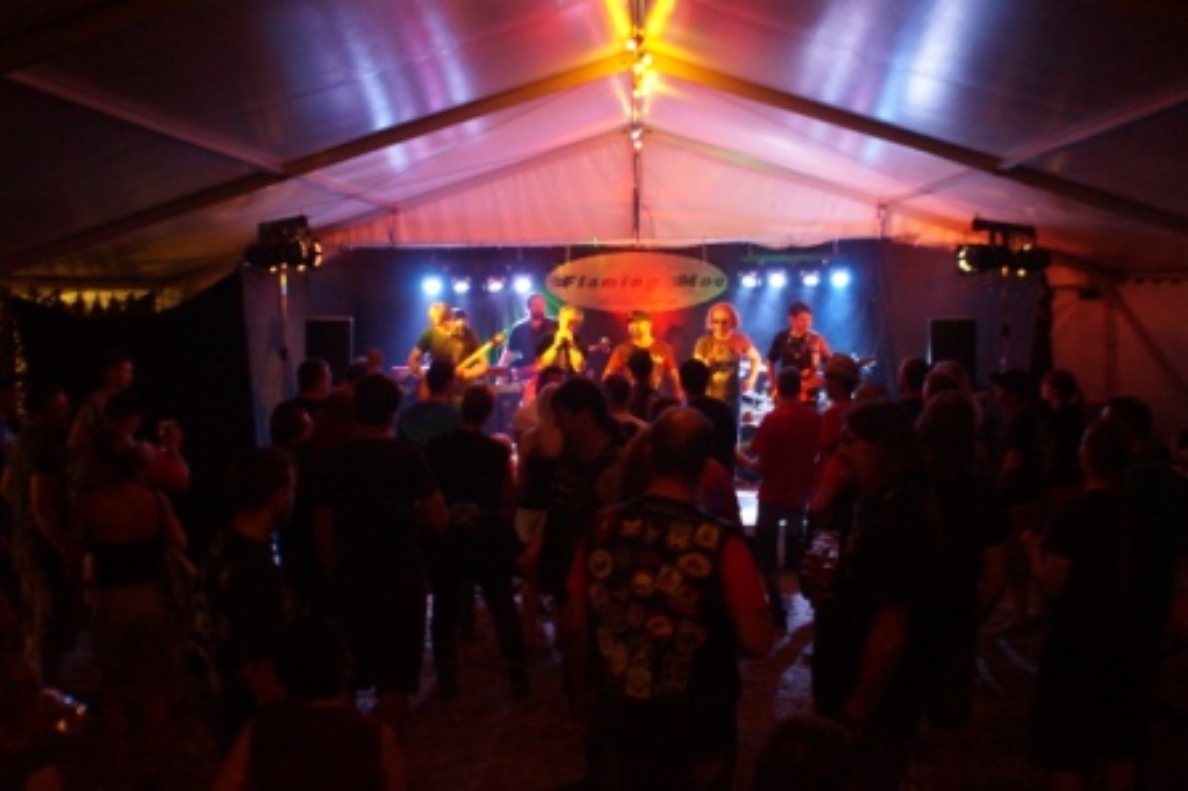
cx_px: 594
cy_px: 396
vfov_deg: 31.8
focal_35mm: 42
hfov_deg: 46.4
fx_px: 1385
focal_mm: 28
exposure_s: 1/50
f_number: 3.5
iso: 3200
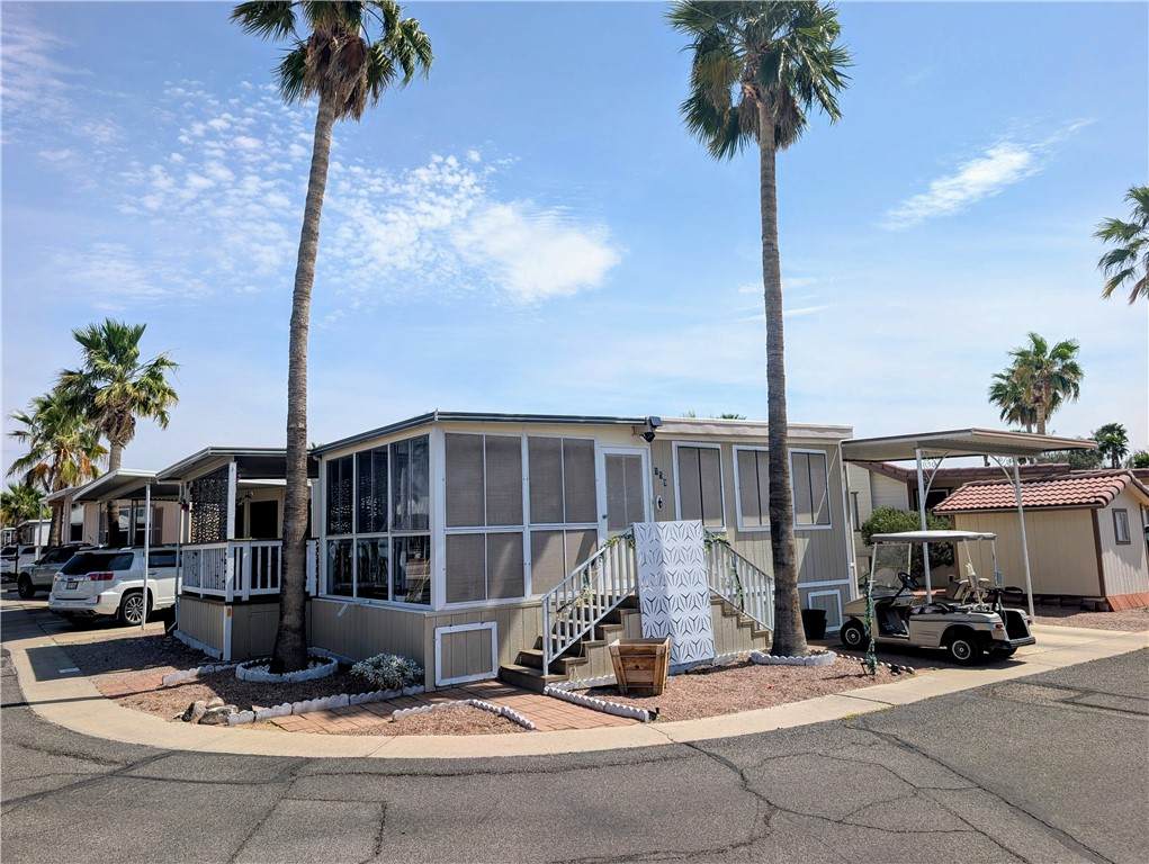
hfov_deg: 71.5
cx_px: 574
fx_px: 797
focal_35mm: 24
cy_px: 432
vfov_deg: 56.9
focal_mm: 6.9
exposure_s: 1/1527
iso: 24
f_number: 1.68
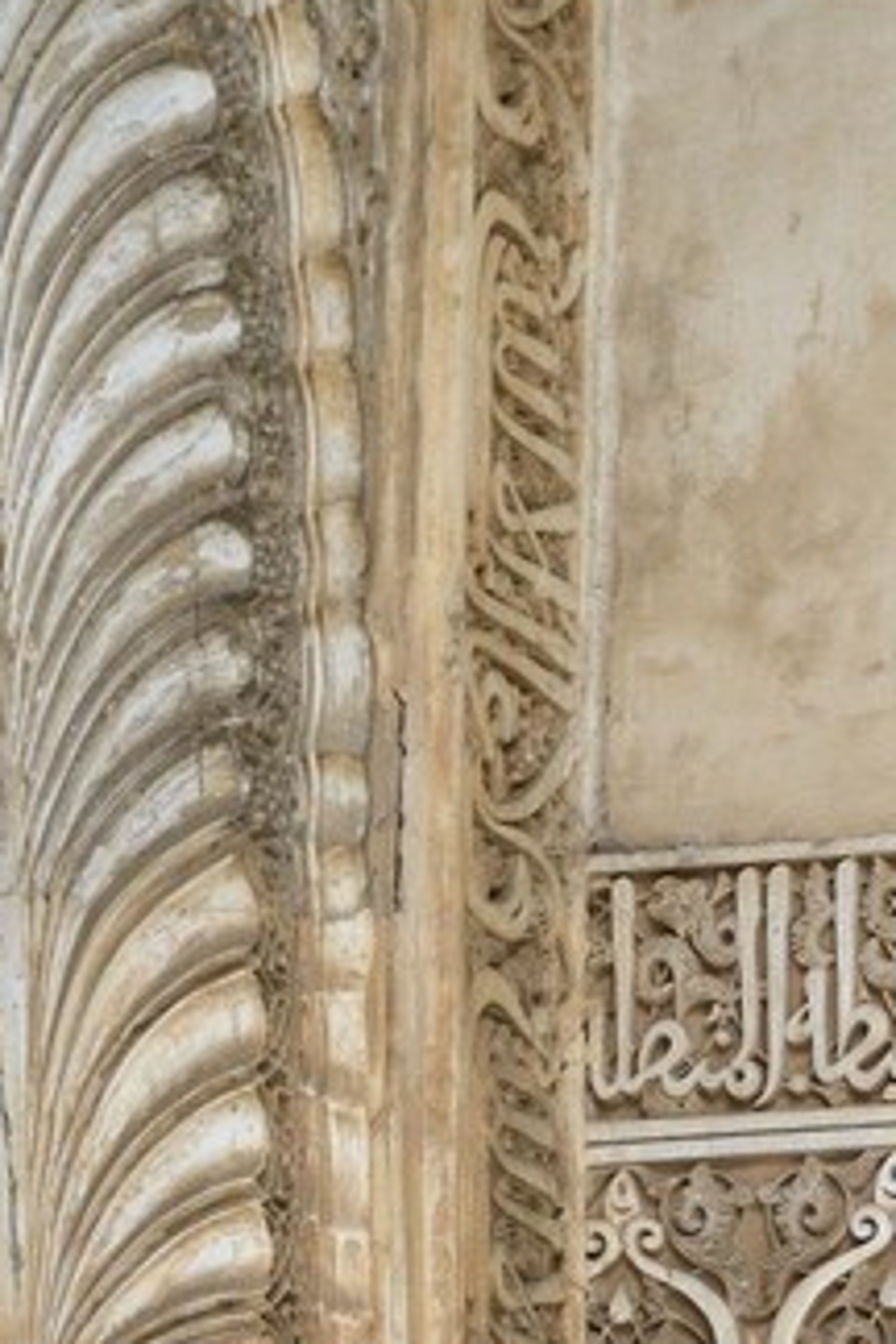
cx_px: 1514
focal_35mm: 286
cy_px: 3265
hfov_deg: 4.8
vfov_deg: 6.8
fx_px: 10676
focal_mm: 58
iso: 1600
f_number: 5
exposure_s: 1/80
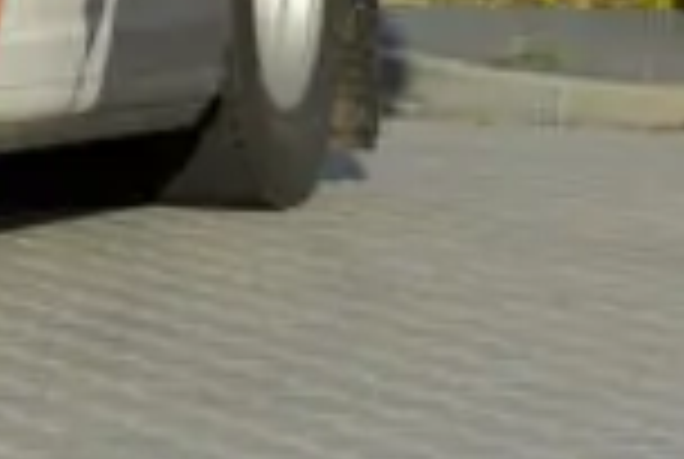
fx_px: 7672
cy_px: -954
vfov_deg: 3.3
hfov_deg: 5.0
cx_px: -981
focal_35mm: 403
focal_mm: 60
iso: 250
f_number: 6.3
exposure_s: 1/640
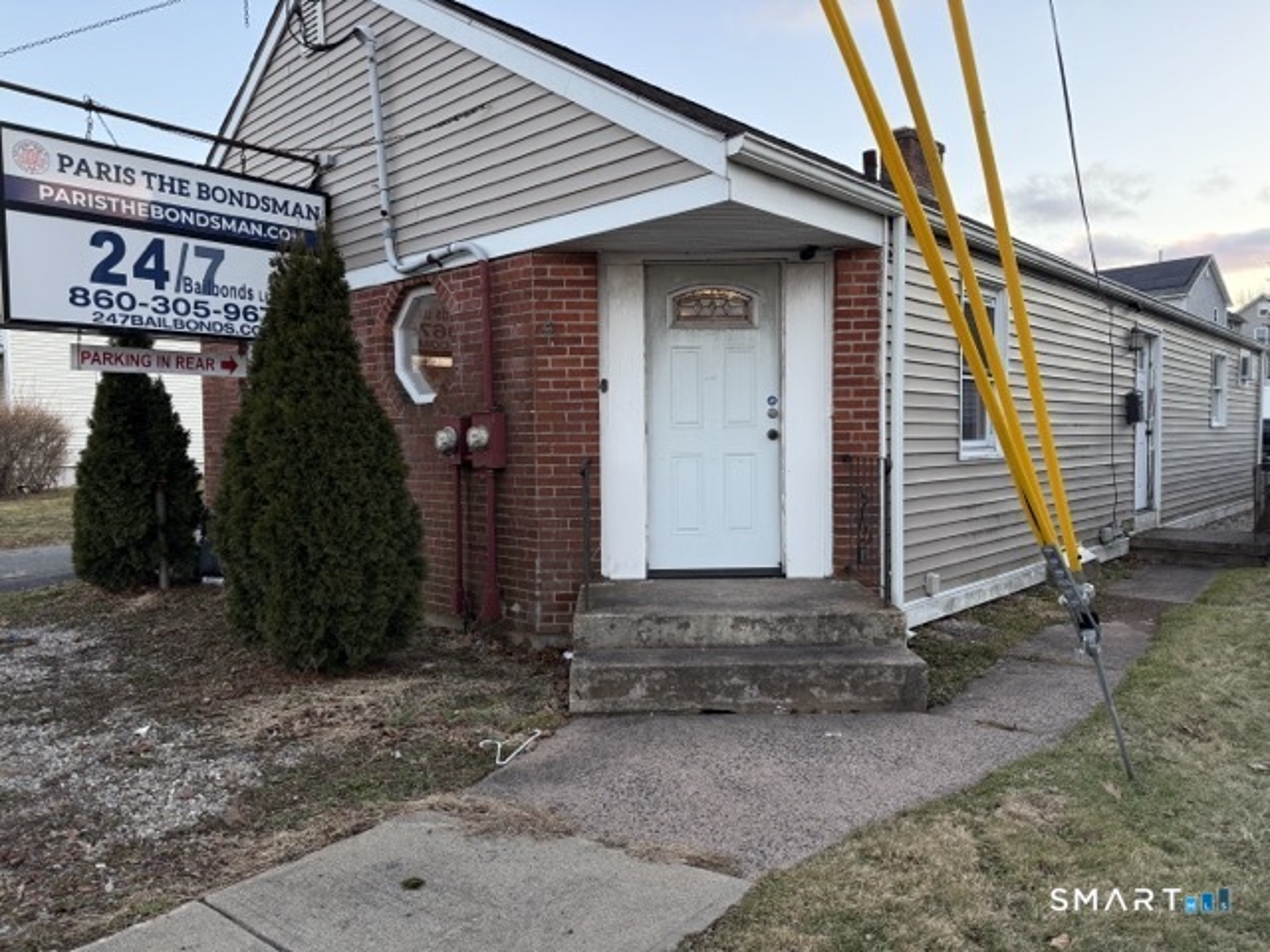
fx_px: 881
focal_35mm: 24
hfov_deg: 71.6
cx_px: 635
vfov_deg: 56.8
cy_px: 476
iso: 200
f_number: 1.78
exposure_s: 1/157
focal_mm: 6.76
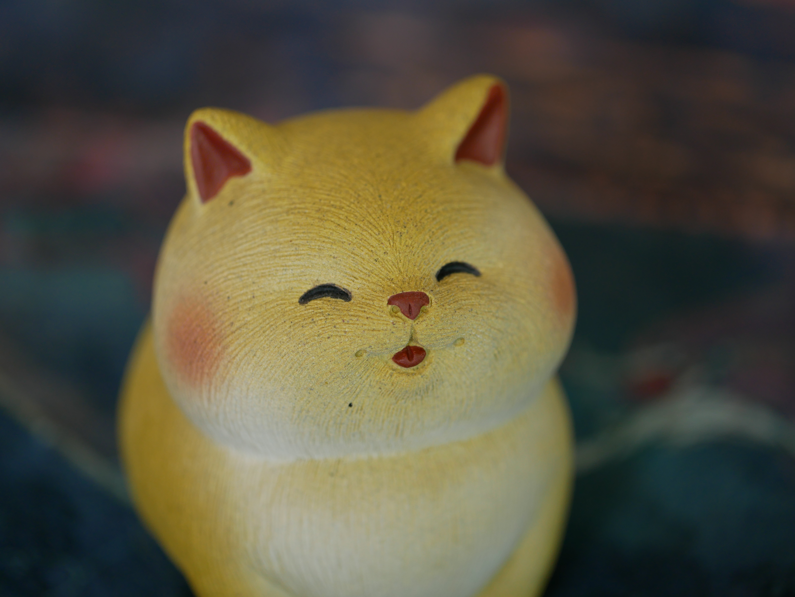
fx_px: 2068
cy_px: 298
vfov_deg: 16.4
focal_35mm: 90
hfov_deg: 21.8
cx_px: 398
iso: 200
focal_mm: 45
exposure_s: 1/160
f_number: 2.8
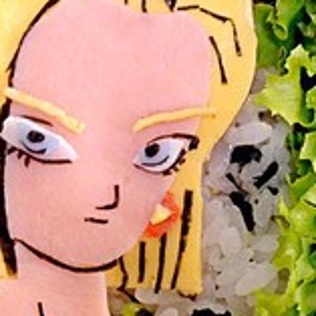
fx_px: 1301
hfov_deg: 13.6
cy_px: 147
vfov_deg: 13.8
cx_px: 318
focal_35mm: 126
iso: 64
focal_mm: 4.28
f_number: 2.4
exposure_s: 1/20
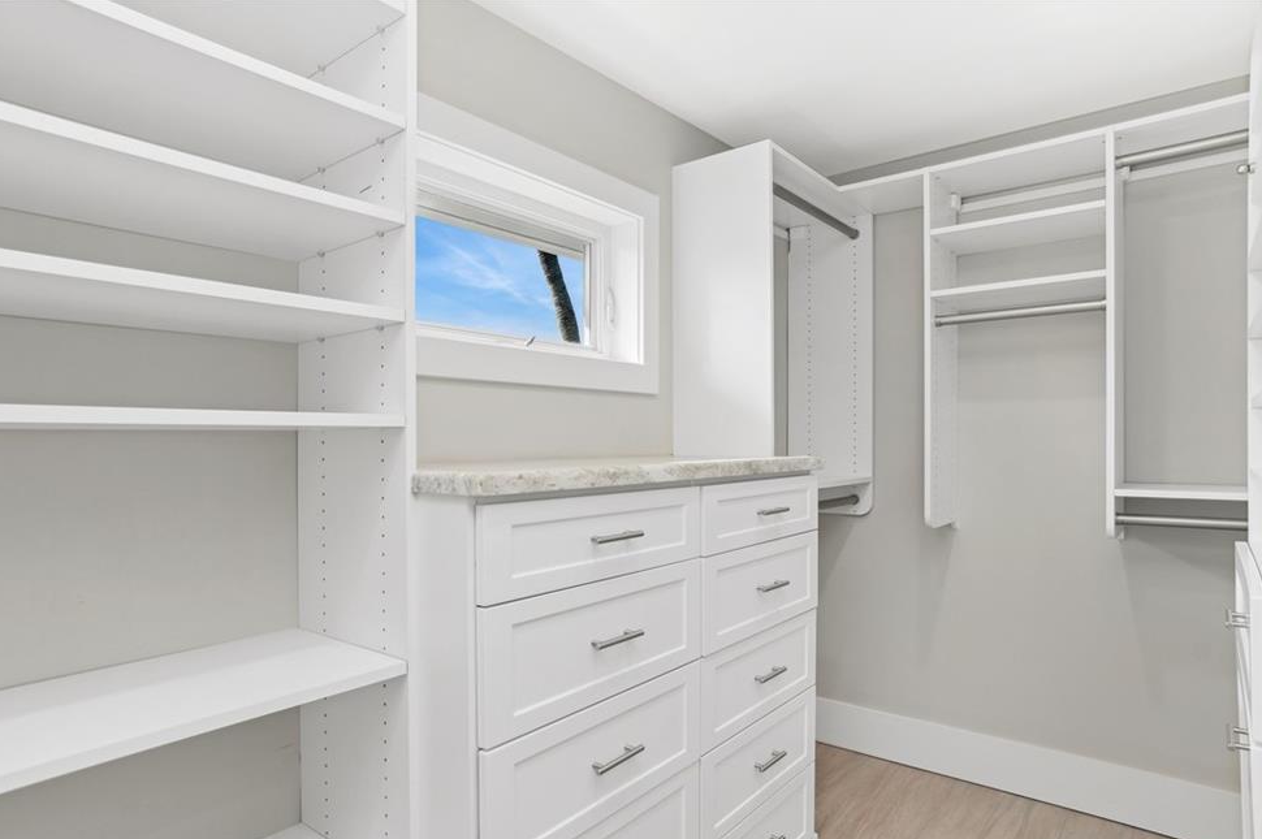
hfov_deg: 86.9
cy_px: 440
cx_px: 618
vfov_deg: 64.4
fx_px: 665
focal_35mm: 19
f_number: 8
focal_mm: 12
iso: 200
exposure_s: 1/100
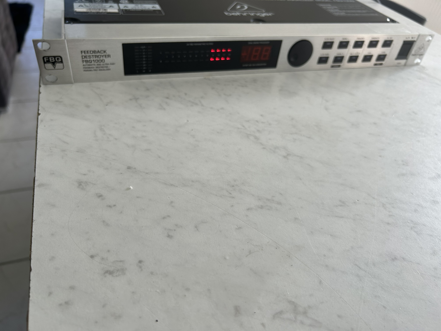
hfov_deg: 67.3
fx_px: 331
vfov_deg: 53.1
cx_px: 220
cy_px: 166
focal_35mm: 26
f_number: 1.5
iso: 50
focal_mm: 5.7
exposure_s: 1/344
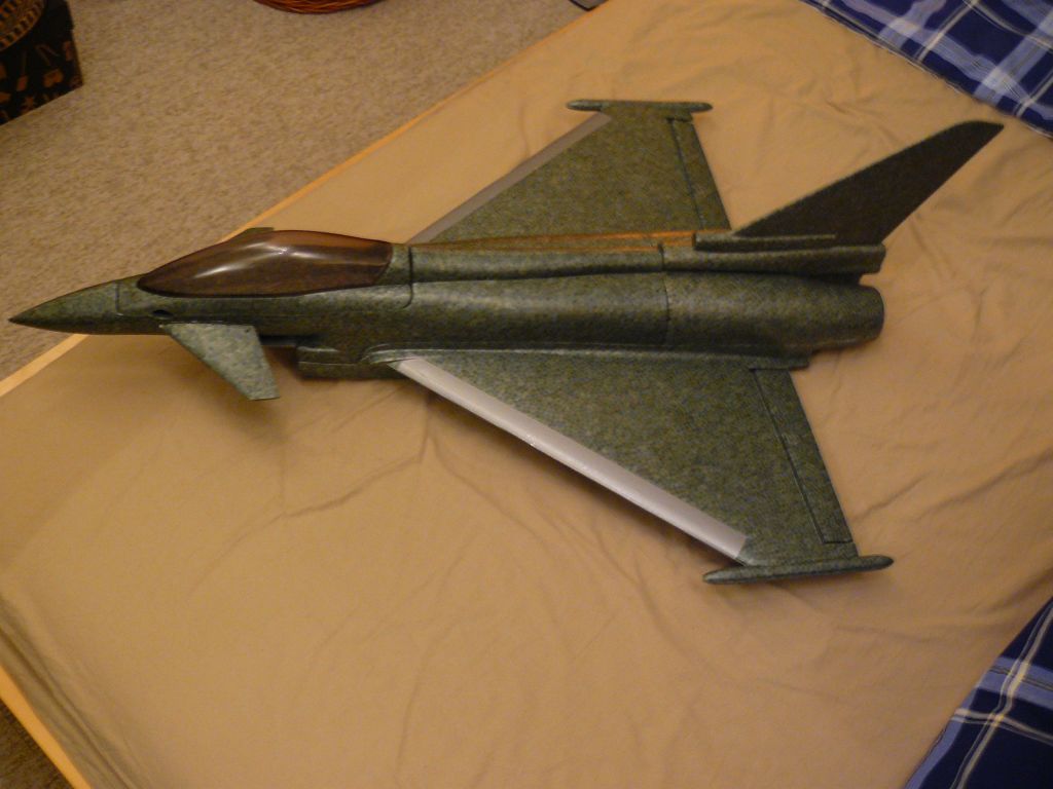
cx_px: 526
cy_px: 394
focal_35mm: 36
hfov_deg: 51.4
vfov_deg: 39.7
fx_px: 1095
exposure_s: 1/3.2
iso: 200
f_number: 2.8
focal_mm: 6
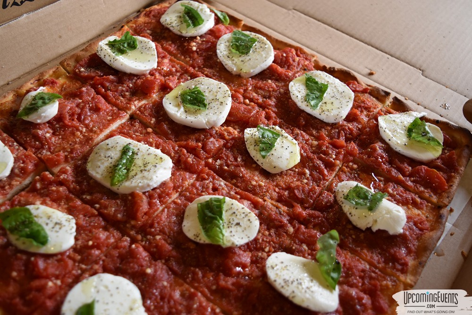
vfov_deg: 36.9
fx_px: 472
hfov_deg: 53.1
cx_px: 236
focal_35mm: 36
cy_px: 158
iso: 560
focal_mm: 24
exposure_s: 1/60
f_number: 4
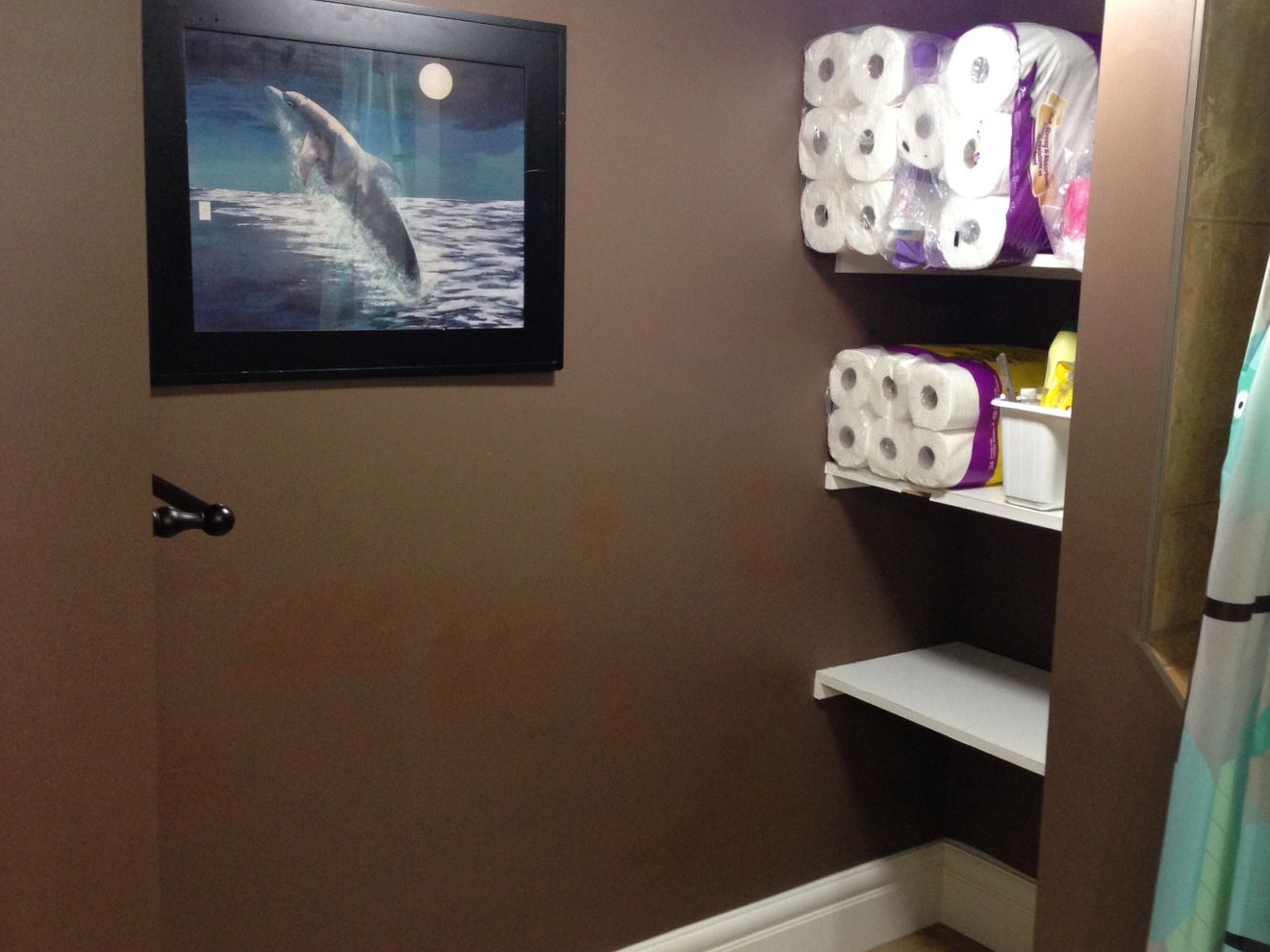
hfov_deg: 46.5
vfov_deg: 35.9
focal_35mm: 40
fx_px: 1468
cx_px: 766
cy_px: 445
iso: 200
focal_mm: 4.12
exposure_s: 1/20
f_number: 2.4
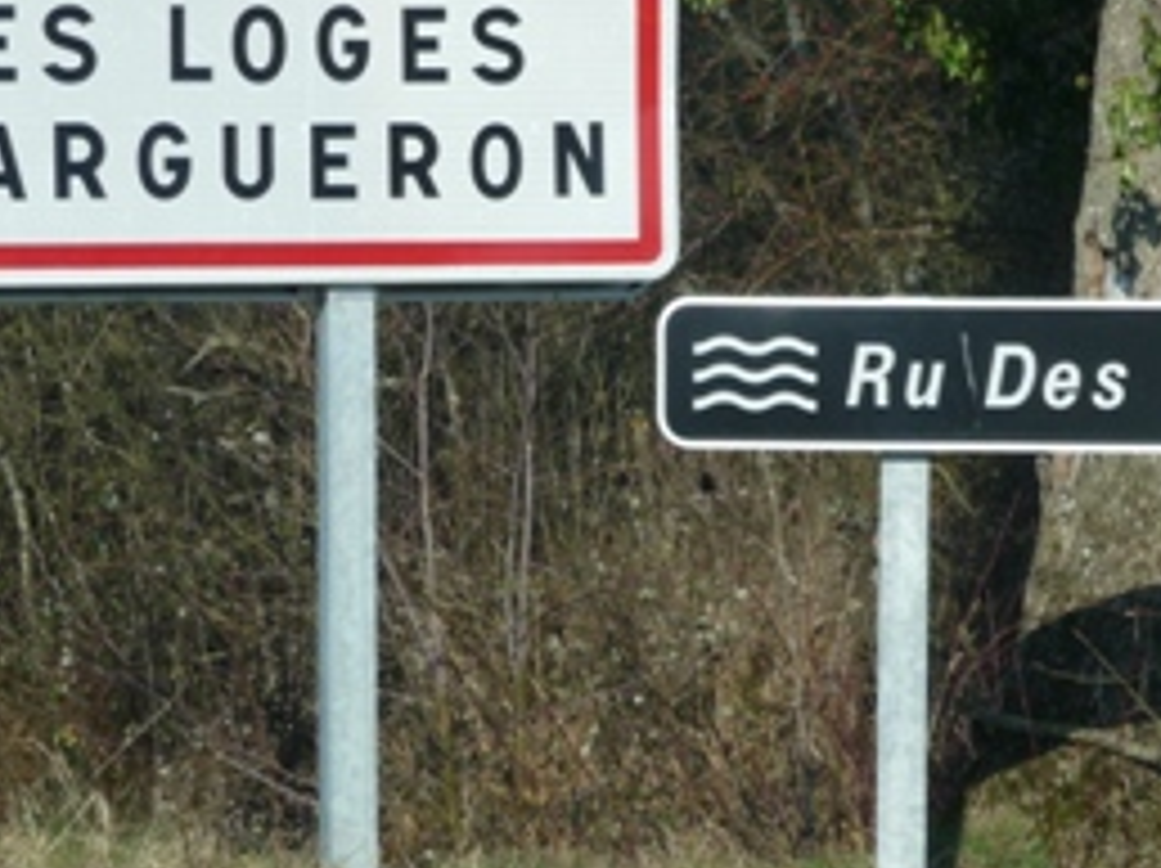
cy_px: 292
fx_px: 7640
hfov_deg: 8.7
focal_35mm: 228
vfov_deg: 6.5
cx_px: 590
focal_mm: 25.2
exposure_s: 1/500
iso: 100
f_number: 4.8
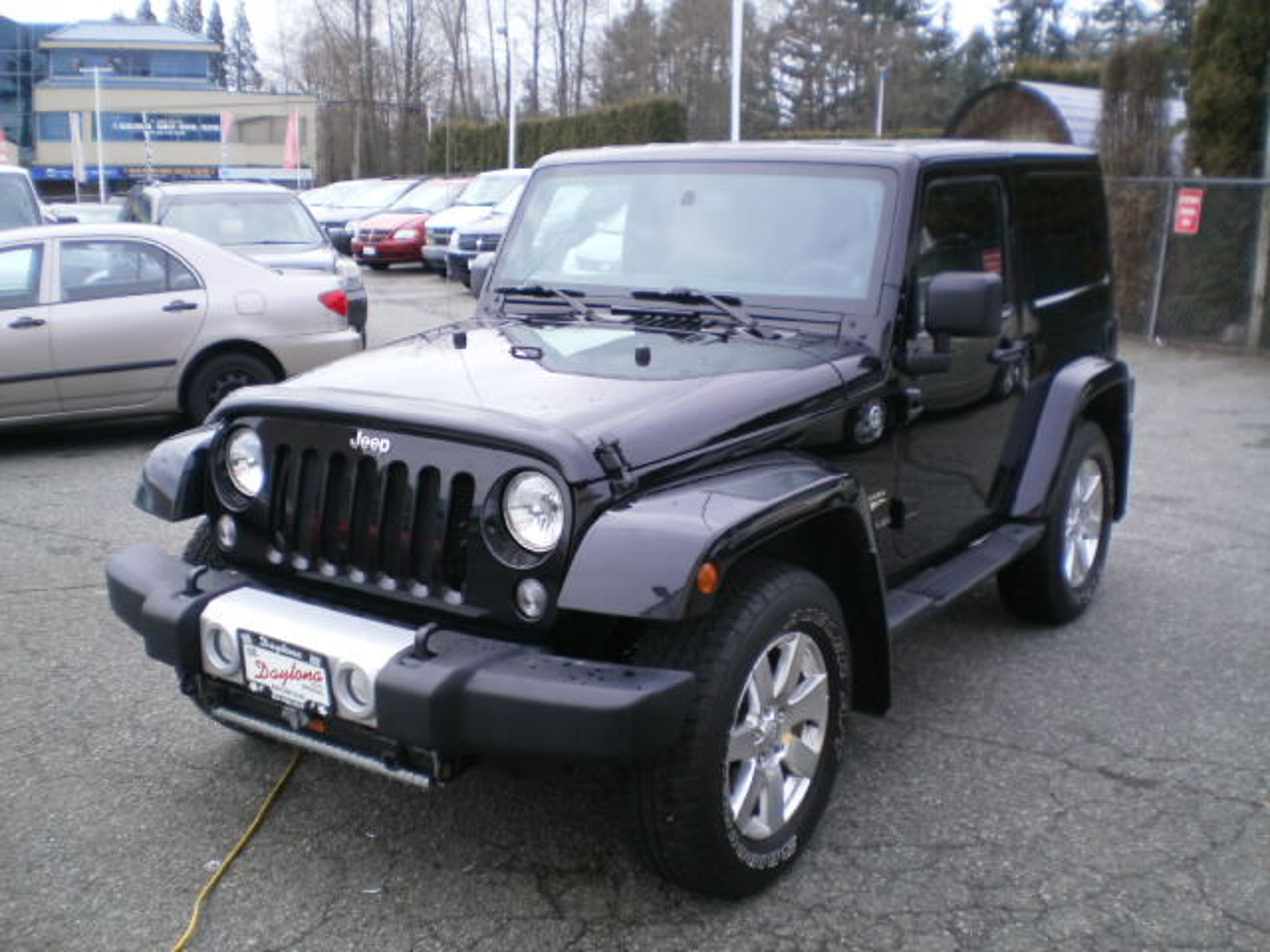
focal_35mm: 36
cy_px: 476
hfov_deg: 51.4
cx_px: 635
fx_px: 1321
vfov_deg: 39.7
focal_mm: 6.3
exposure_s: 1/320
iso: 100
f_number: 3.1
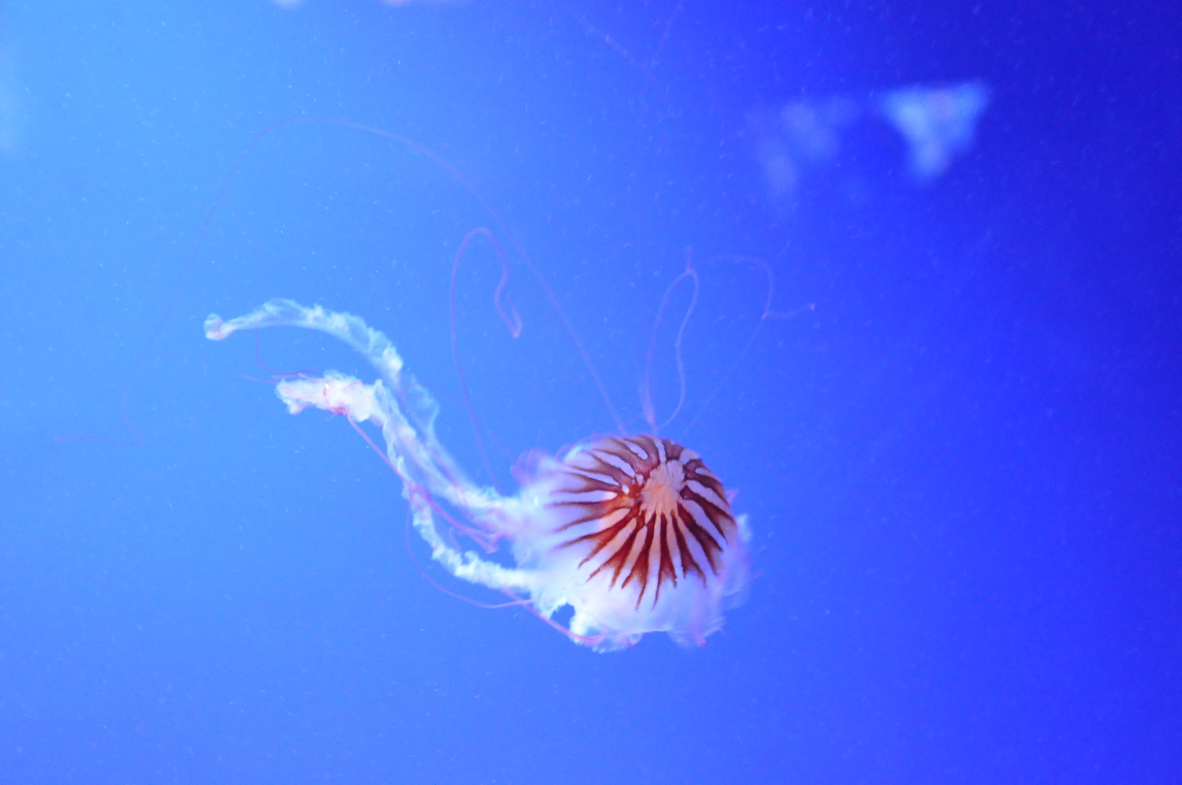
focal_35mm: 63
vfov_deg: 21.5
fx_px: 2066
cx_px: 591
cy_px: 392
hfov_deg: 31.9
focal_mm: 42
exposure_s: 1/13
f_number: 4.8
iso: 3200
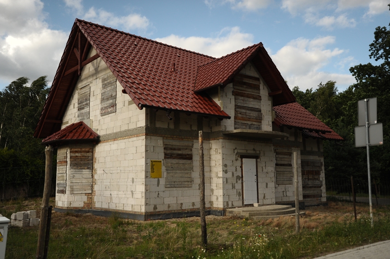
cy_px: 130
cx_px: 195
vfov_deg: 37.8
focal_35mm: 35
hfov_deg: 54.5
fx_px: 379
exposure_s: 1/8000
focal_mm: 35
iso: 900
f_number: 2.8
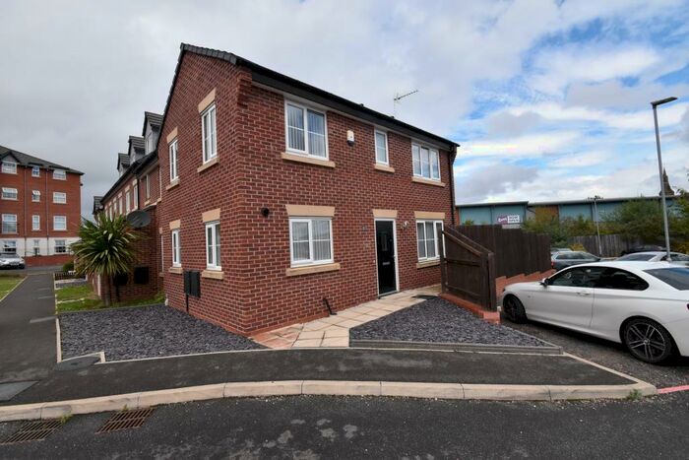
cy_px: 230
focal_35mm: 15
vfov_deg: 77.4
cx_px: 344
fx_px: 287
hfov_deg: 100.4
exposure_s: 1/640
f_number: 13
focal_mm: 10
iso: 800
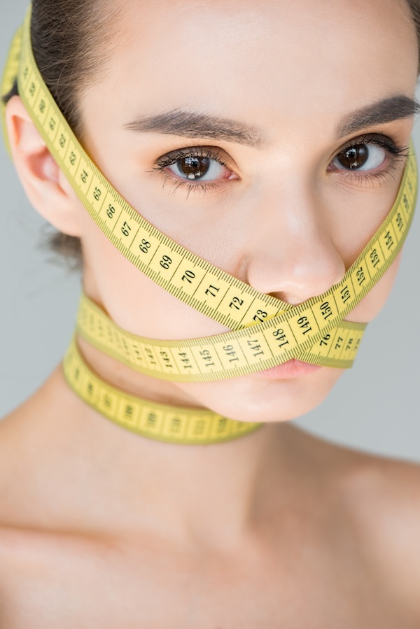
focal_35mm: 105
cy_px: 314
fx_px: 1836
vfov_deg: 19.5
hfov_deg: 13.1
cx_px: 210
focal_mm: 105
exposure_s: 1/200
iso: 320
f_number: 8
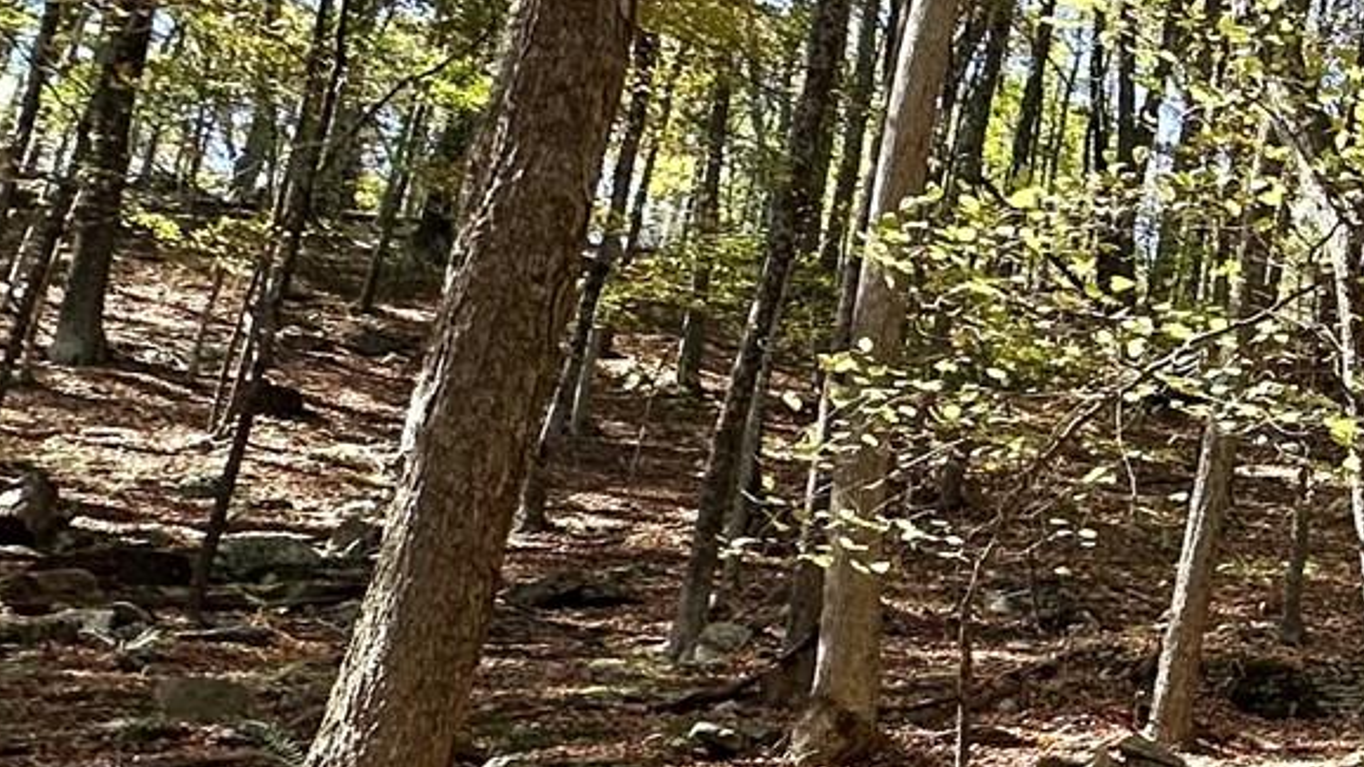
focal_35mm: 54
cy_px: 548
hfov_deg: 25.3
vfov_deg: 22.1
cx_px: 2190
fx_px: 1953
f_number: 2.2
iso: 40
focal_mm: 2.22
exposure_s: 1/211
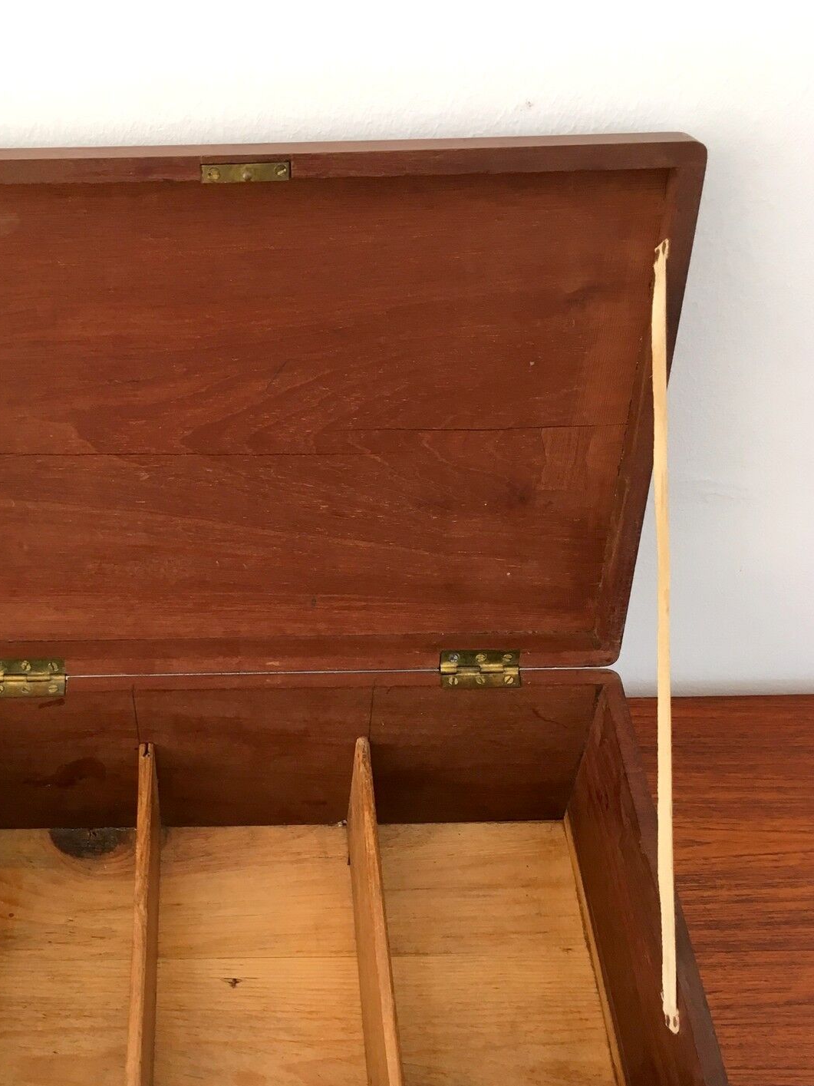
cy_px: 711
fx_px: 1286
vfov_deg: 45.2
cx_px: 260
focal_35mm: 41
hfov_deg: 34.7
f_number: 2.2
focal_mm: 4.15
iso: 80
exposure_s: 1/33
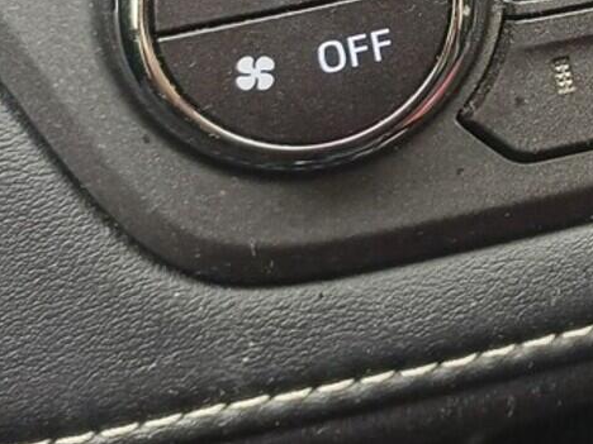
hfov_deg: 23.1
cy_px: -94
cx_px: 727
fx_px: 1319
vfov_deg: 18.1
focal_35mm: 77
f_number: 1.8
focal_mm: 4.65
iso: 320
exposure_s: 1/50
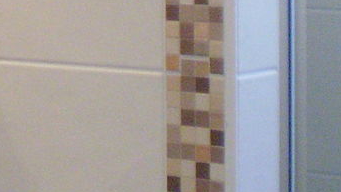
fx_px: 1664
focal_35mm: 184
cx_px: -149
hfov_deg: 11.3
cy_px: -125
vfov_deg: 6.5
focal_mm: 6.3
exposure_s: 1/30
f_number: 3.1
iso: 400
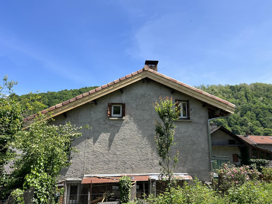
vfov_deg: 53.1
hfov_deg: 67.3
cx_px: 136
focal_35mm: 26
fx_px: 204
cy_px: 102
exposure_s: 1/3077
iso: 50
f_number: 1.5
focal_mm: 5.7
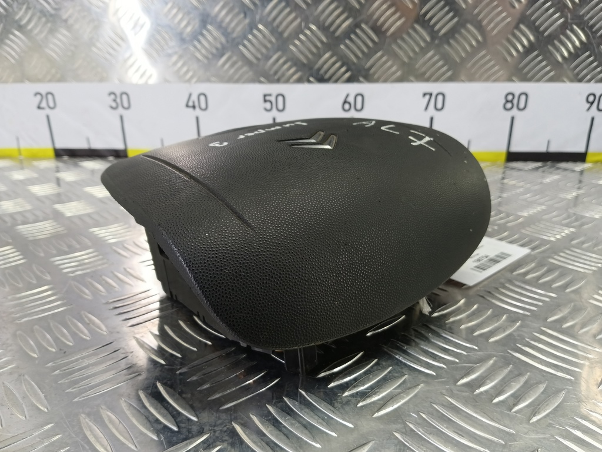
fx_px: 400
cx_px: 301
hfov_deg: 73.9
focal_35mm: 23
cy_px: 226
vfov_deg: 58.9
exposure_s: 1/50
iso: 179
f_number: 1.6
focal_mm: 4.11
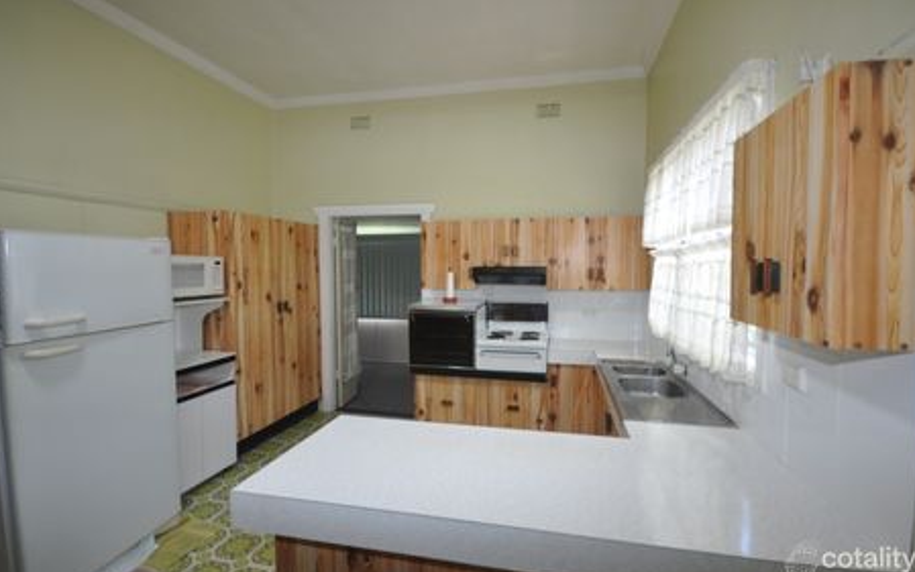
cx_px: 471
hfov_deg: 97.8
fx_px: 399
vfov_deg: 71.3
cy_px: 282
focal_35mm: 16
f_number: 4
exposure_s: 1/60
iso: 560
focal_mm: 10
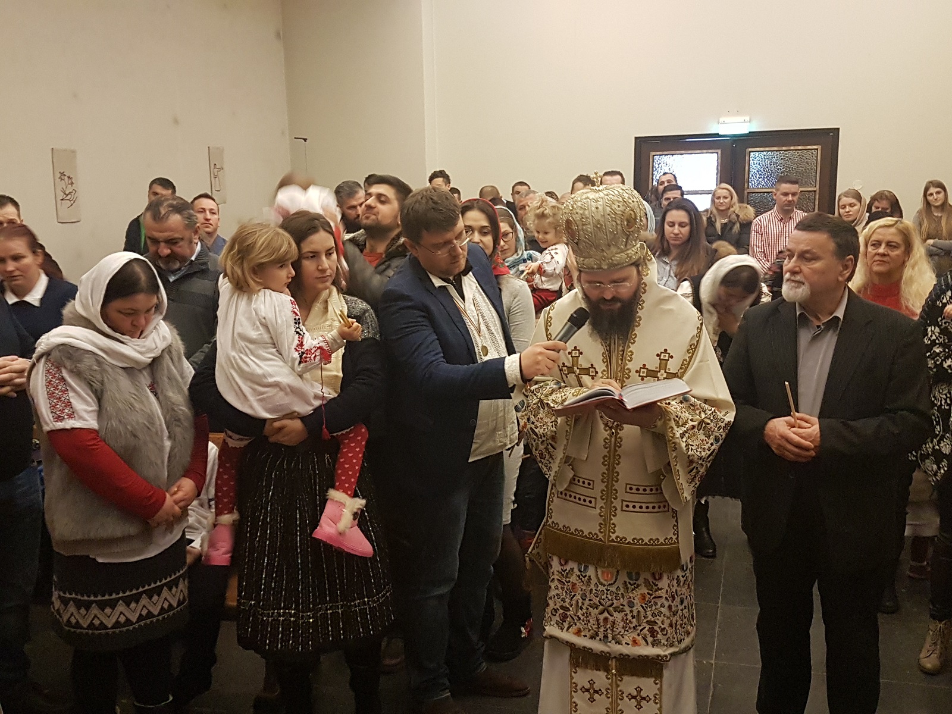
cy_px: 357
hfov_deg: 67.3
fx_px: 715
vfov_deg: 53.1
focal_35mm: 26
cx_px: 476
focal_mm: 4.2
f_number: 1.7
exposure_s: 1/13
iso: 200
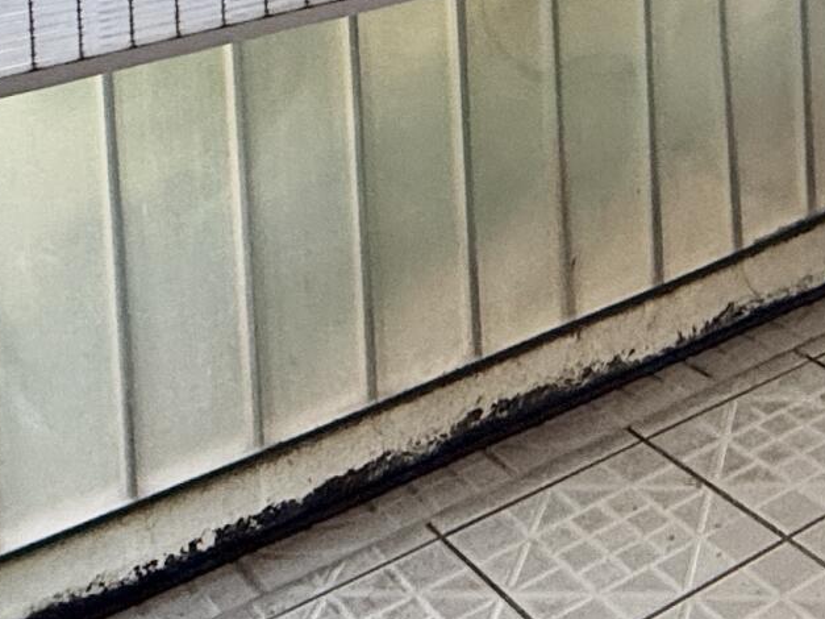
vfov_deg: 18.6
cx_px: 838
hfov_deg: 27.2
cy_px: -382
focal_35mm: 67
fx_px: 1596
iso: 160
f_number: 2.2
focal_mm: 2.22
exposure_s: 1/120
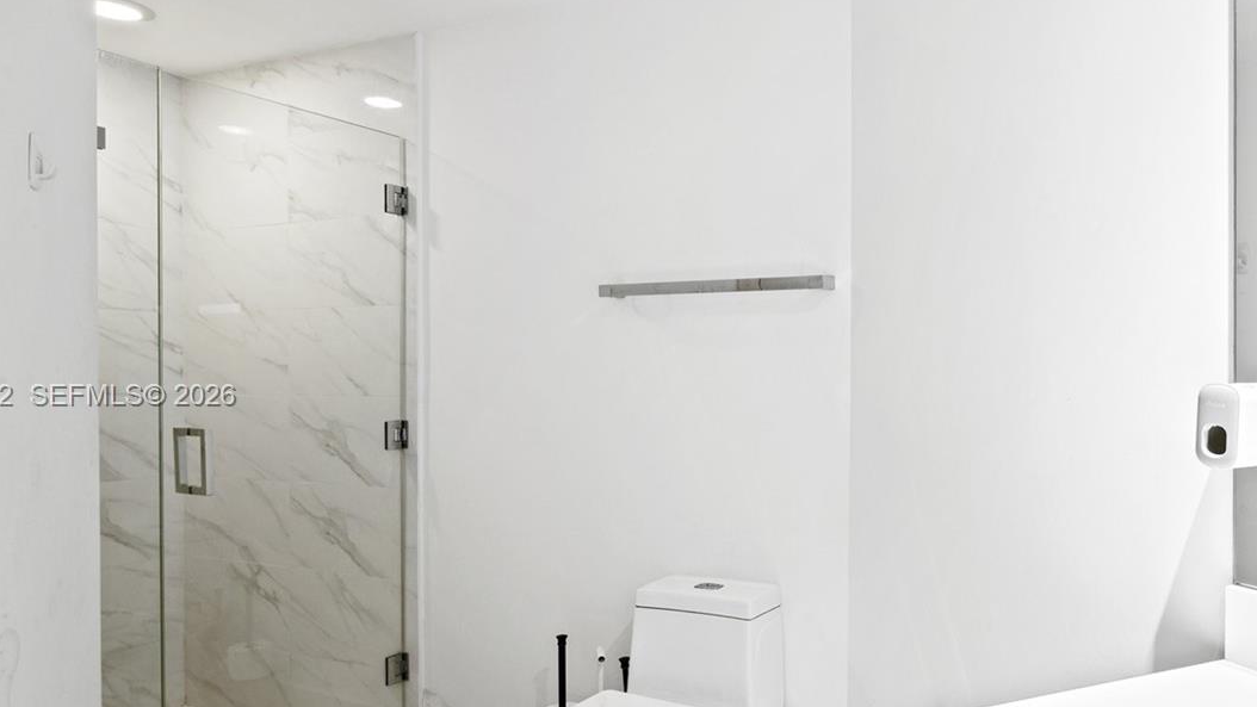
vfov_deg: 42.8
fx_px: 900
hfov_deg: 68.3
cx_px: 818
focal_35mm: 27
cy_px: 398
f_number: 8
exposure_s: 1/1.67
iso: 200
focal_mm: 17
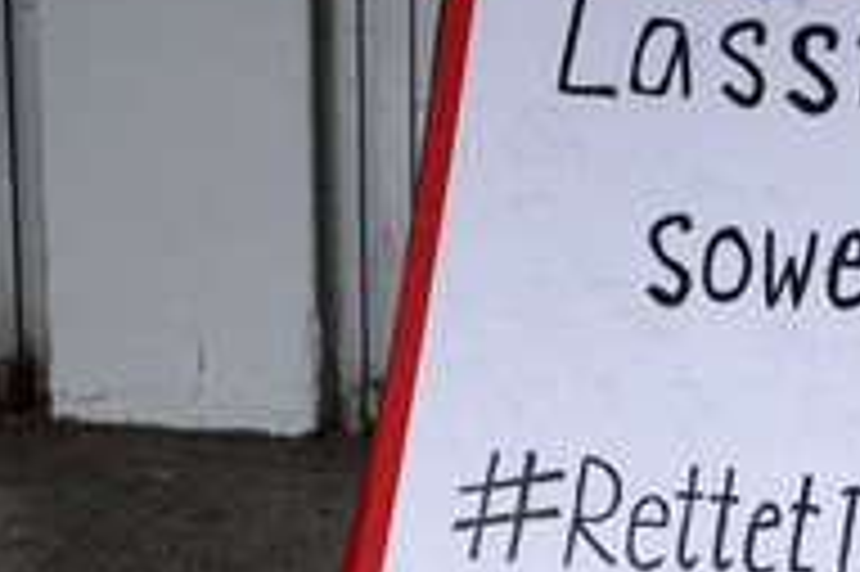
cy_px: 320
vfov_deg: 8.3
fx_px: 3938
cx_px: 997
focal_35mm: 165
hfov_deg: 12.2
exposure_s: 1/80
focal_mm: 25.7
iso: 160
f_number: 2.8
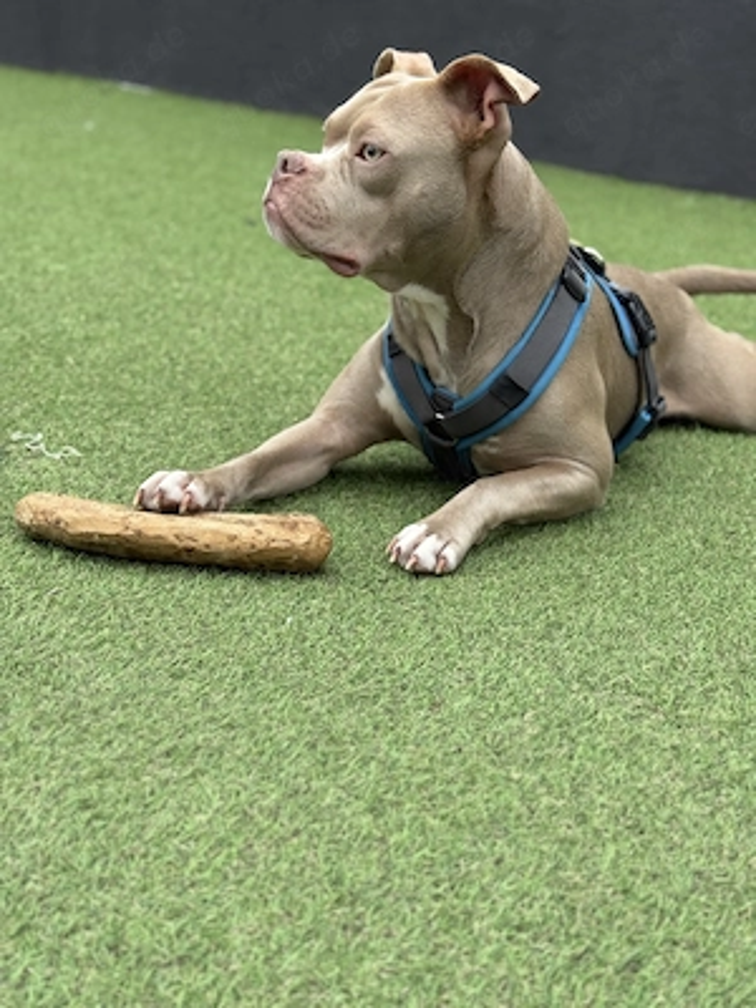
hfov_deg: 30.3
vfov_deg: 39.7
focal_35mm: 48
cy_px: 504
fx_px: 1398
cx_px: 378
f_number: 1.78
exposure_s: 1/574
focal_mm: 6.76
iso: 80
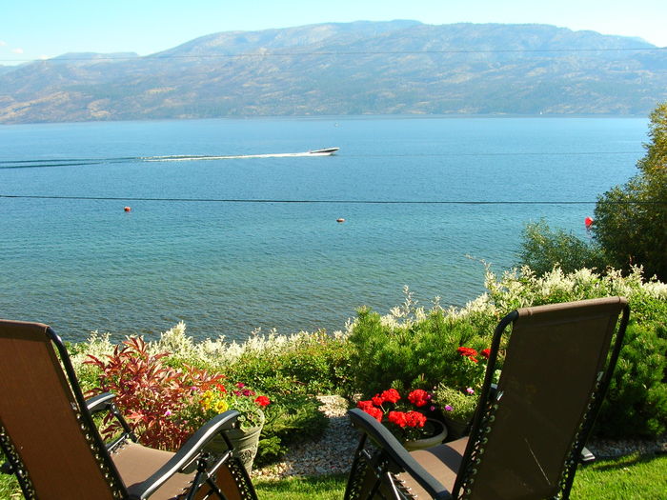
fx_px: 694
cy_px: 250
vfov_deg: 39.7
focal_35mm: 36
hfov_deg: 51.4
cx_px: 334
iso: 50
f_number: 3.7
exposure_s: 1/262
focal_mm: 6
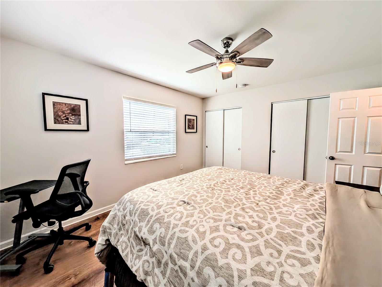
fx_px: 133
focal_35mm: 12
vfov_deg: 94.6
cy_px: 144
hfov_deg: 110.5
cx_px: 191
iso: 54
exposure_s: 1/751
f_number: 1.7
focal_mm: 2.02
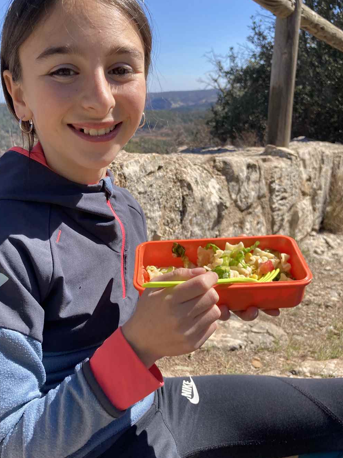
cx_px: 138
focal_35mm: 34
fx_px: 449
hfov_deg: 41.6
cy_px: 243
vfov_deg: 53.9
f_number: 1.8
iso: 20
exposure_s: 1/1171
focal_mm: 3.99
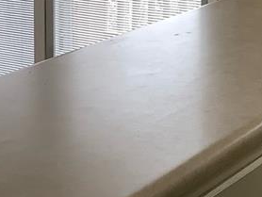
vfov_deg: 12.1
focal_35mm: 114
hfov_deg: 16.2
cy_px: -141
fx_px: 864
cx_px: 352
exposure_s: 1/60
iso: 64
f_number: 2.4
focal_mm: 3.3
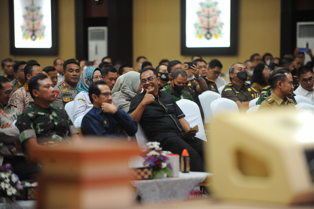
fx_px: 1743
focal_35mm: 200
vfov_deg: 6.9
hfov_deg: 10.3
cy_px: 104
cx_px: 157
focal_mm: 200
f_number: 2.8
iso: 3200
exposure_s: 1/400
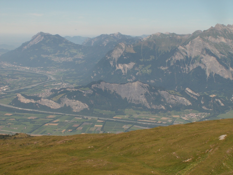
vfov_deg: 27.5
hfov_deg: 36.2
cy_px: 88
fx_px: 357
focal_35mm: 53
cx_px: 116
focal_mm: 8.87
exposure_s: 1/200
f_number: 8
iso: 50
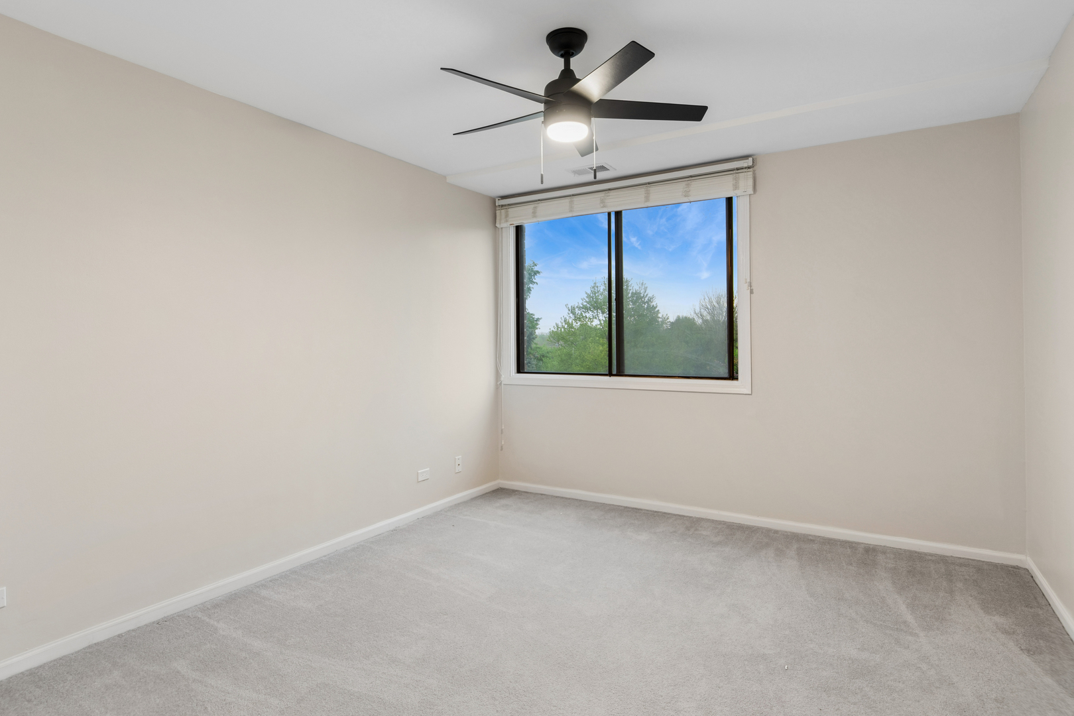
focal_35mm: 18
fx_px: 537
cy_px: 358
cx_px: 537
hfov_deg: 90.0
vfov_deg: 67.4
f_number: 8
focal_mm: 12
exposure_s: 1/4
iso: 250
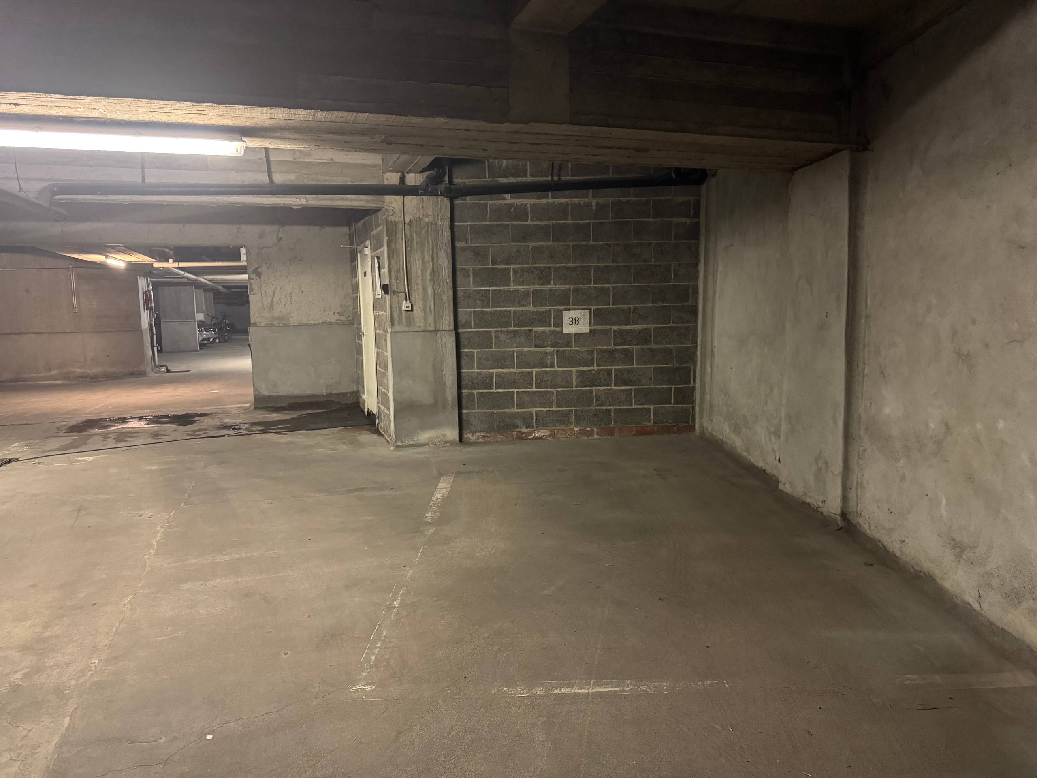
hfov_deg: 71.6
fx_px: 719
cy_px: 389
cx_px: 518
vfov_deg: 56.8
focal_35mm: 24
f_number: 1.78
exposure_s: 1/33
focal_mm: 6.76
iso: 1000
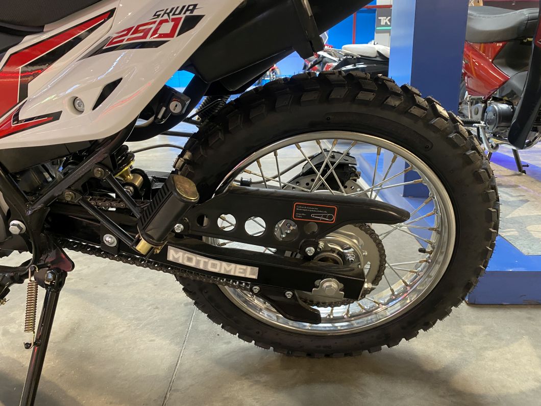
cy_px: 203
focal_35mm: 26
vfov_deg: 53.1
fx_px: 406
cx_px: 270
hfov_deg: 67.3
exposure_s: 1/50
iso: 320
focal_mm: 4.25
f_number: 1.8
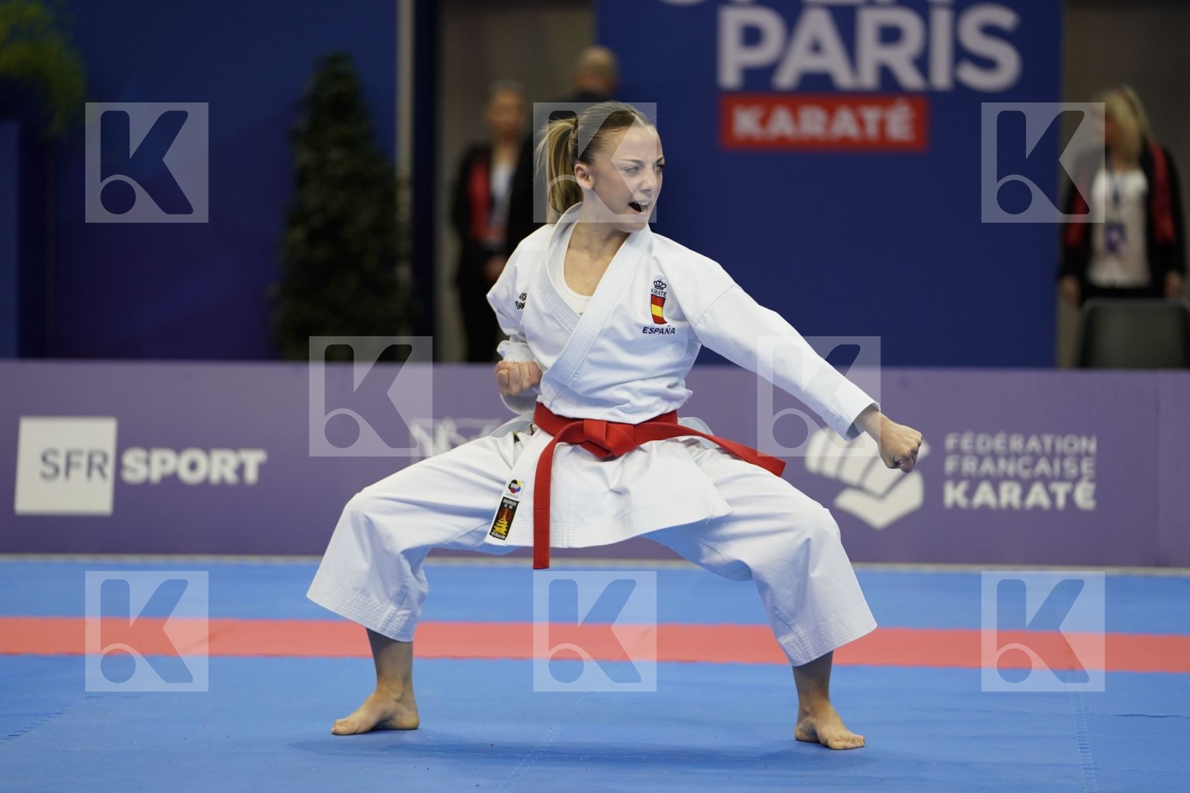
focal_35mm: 144
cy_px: 396
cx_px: 595
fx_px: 4760
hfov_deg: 14.3
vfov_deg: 9.5
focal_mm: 144
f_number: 2.8
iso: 1250
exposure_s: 1/500
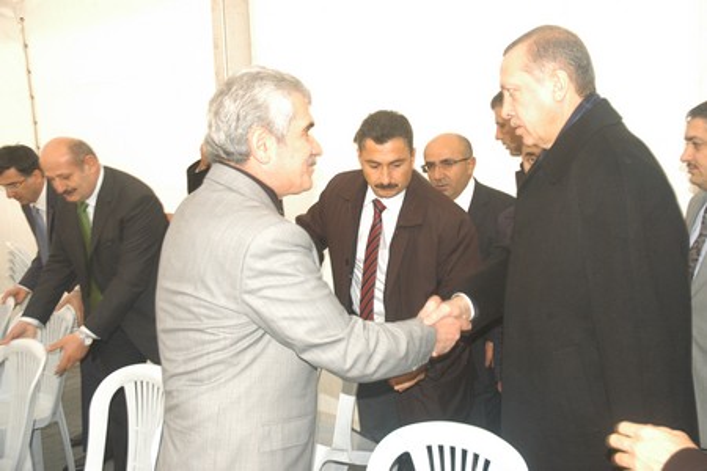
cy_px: 236
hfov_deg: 51.3
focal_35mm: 38
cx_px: 354
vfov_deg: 35.5
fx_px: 736
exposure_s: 1/80
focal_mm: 25
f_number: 4.5
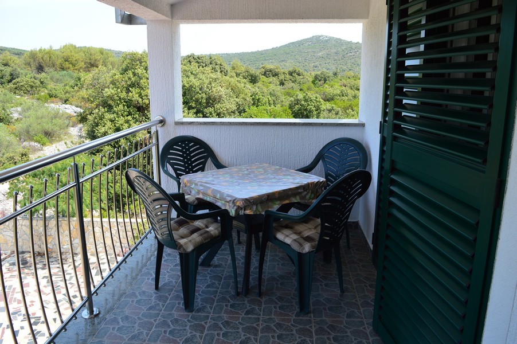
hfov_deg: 67.4
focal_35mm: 27
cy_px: 172
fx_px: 387
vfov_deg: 47.9
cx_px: 258
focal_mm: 18
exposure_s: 1/100
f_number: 6.3
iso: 100
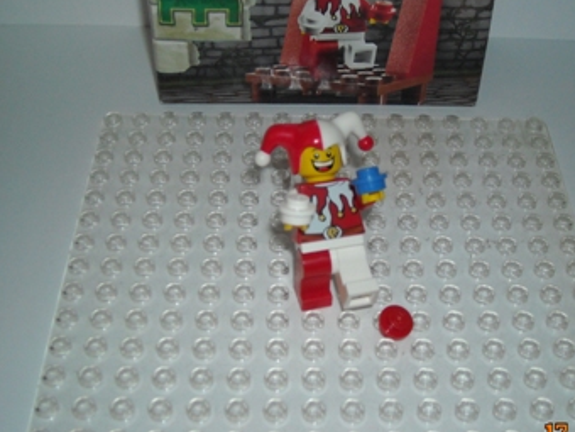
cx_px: 321
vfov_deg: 25.2
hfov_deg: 33.2
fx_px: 963
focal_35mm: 58
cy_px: 208
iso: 200
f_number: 6.1
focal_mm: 7.1
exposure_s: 1/60
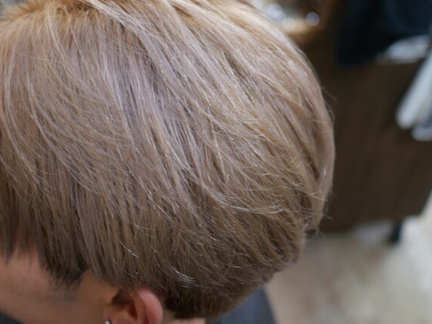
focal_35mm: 54
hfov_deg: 34.9
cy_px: 79
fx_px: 674
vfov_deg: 26.7
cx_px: 114
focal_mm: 15
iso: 200
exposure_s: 1/60
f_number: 1.7
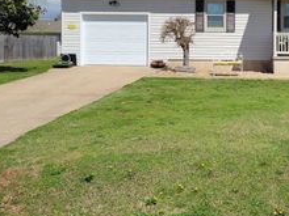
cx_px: 251
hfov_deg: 31.4
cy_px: 61
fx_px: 493
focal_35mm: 59
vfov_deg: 24.6
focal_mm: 5.4
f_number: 1.8
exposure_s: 1/4021
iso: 40
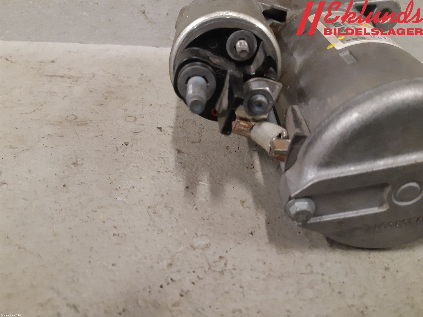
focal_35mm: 26
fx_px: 318
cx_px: 212
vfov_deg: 53.1
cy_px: 158
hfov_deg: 67.3
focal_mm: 3.93
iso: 250
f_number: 1.7
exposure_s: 1/60
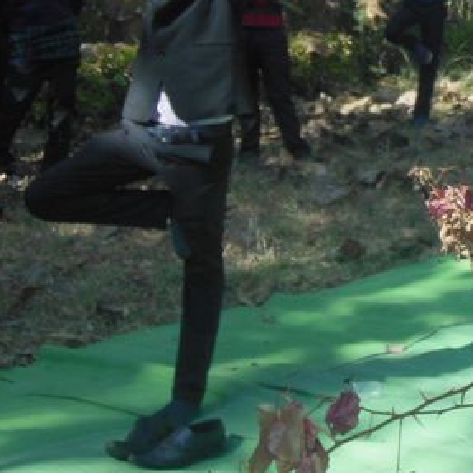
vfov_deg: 14.6
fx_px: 1809
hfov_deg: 13.8
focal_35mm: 117
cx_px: 752
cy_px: -30
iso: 125
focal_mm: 6.8
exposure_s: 1/400
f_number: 3.6
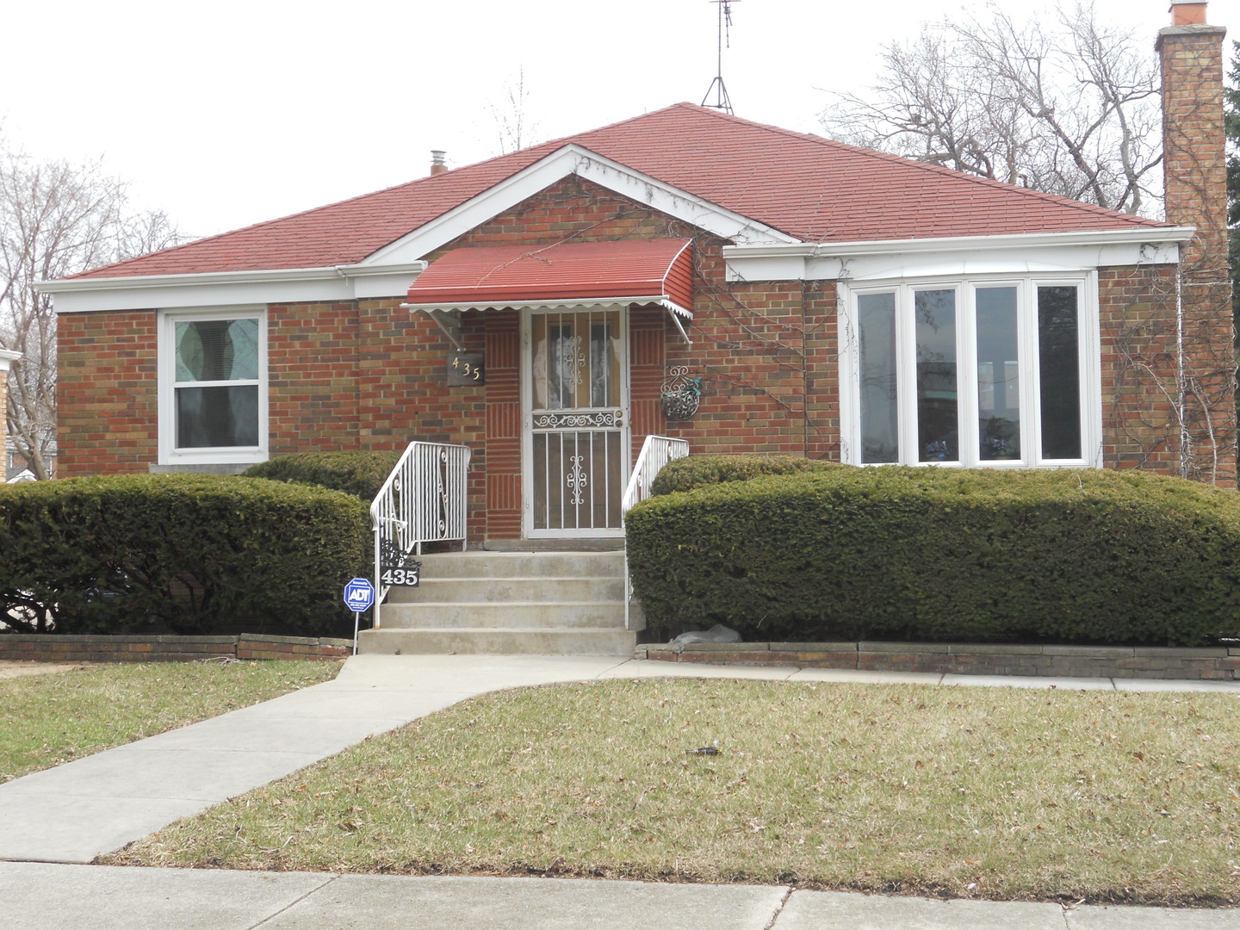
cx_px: 620
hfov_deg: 35.5
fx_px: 1934
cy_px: 465
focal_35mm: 54
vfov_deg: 27.0
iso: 80
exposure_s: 1/160
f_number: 4.8
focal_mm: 9.8
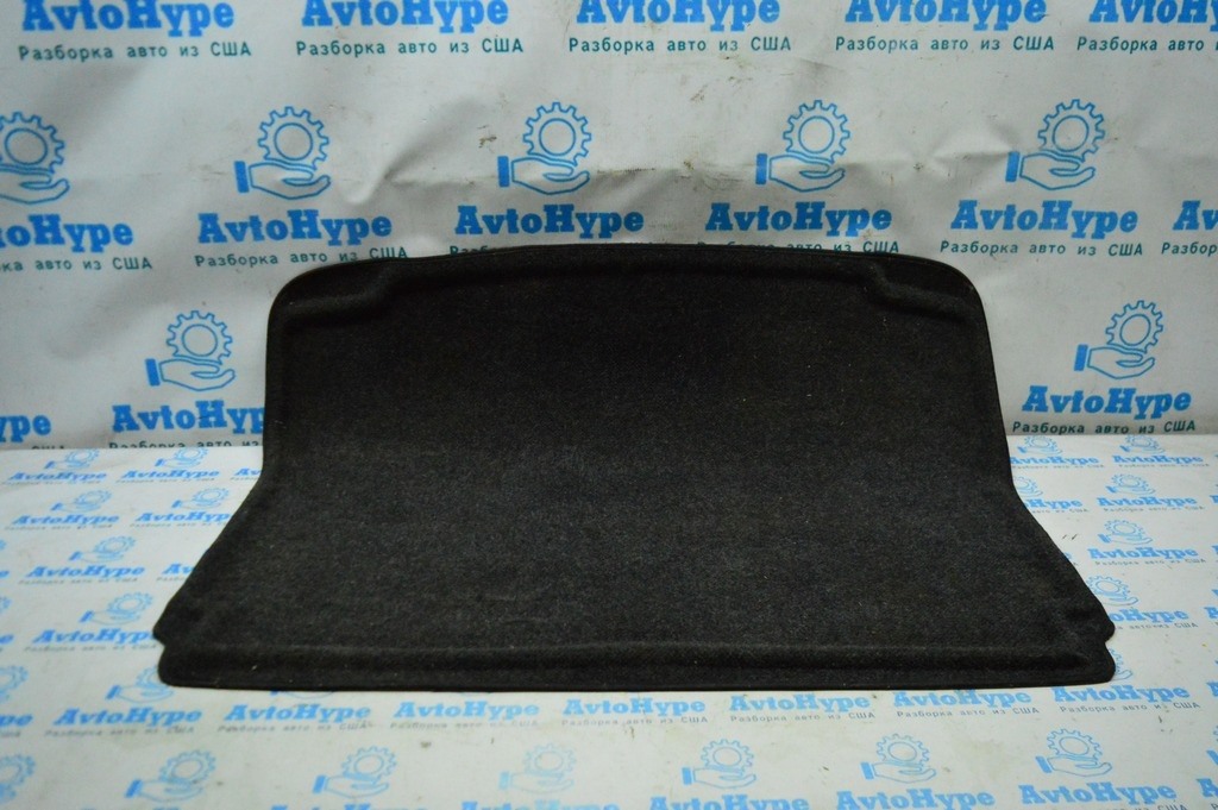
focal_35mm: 30
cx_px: 609
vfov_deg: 43.5
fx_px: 1014
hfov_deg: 62.0
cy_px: 405
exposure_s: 1/1000
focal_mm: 20
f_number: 4
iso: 6400
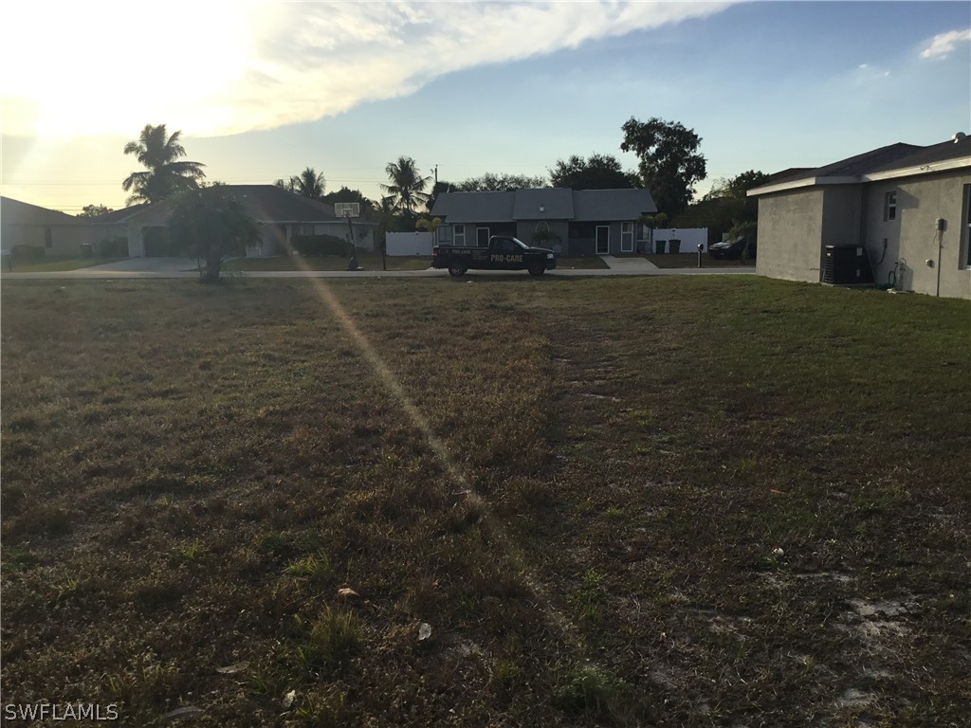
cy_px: 364
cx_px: 486
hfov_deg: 58.4
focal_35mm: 31
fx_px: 870
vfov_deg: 45.4
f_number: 2.4
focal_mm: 3.3
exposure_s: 1/1812
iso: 25
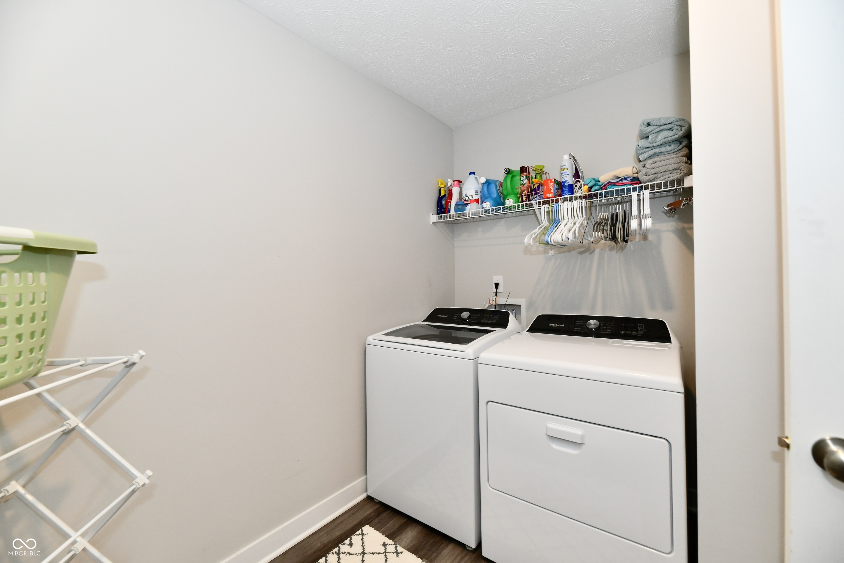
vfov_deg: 81.2
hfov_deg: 104.3
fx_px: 328
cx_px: 422
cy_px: 282
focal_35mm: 14
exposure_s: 1/60
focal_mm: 14
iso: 640
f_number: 6.3
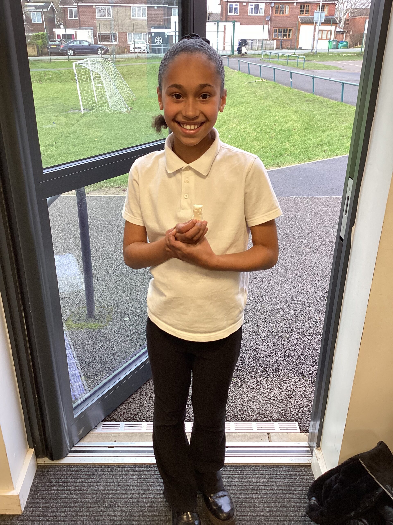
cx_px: 196
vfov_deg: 58.4
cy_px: 262
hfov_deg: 45.4
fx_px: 469
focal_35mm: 31
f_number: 2.4
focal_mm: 3.3
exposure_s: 1/50
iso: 100
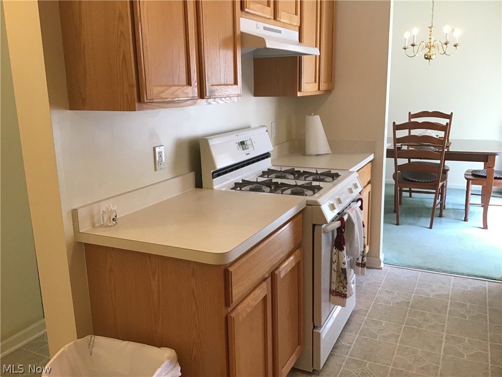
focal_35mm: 31
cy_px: 188
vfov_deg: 45.4
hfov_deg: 58.4
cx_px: 251
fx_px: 450
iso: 40
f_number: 2.4
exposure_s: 1/30
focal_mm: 3.3
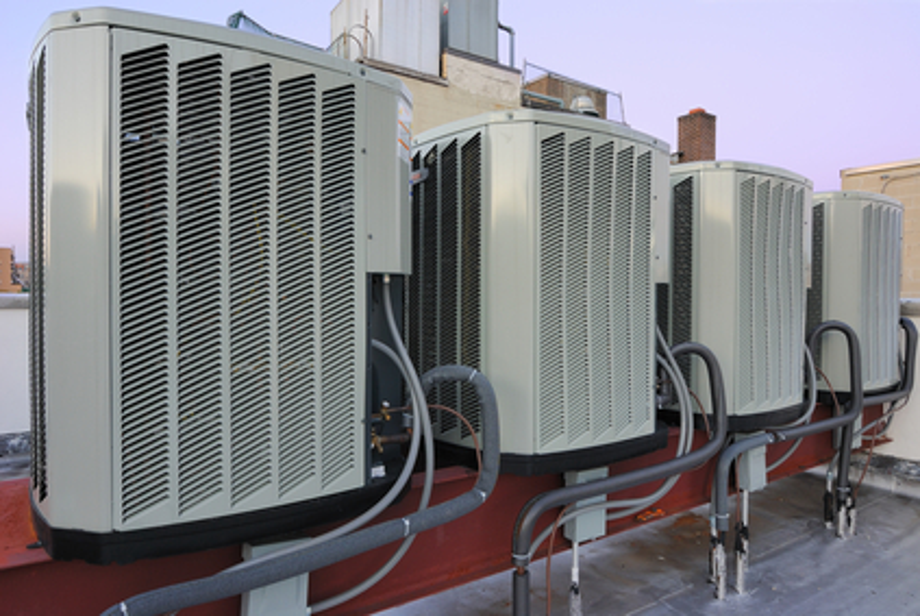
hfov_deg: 77.3
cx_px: 460
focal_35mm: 22
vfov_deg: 56.3
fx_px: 576
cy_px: 308
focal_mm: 15
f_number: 11
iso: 100
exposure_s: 2
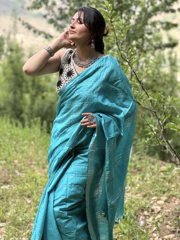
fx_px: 534
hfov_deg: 19.1
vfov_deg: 25.3
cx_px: 90
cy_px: 120
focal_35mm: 77
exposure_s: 1/99
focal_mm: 9
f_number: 2.8
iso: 25
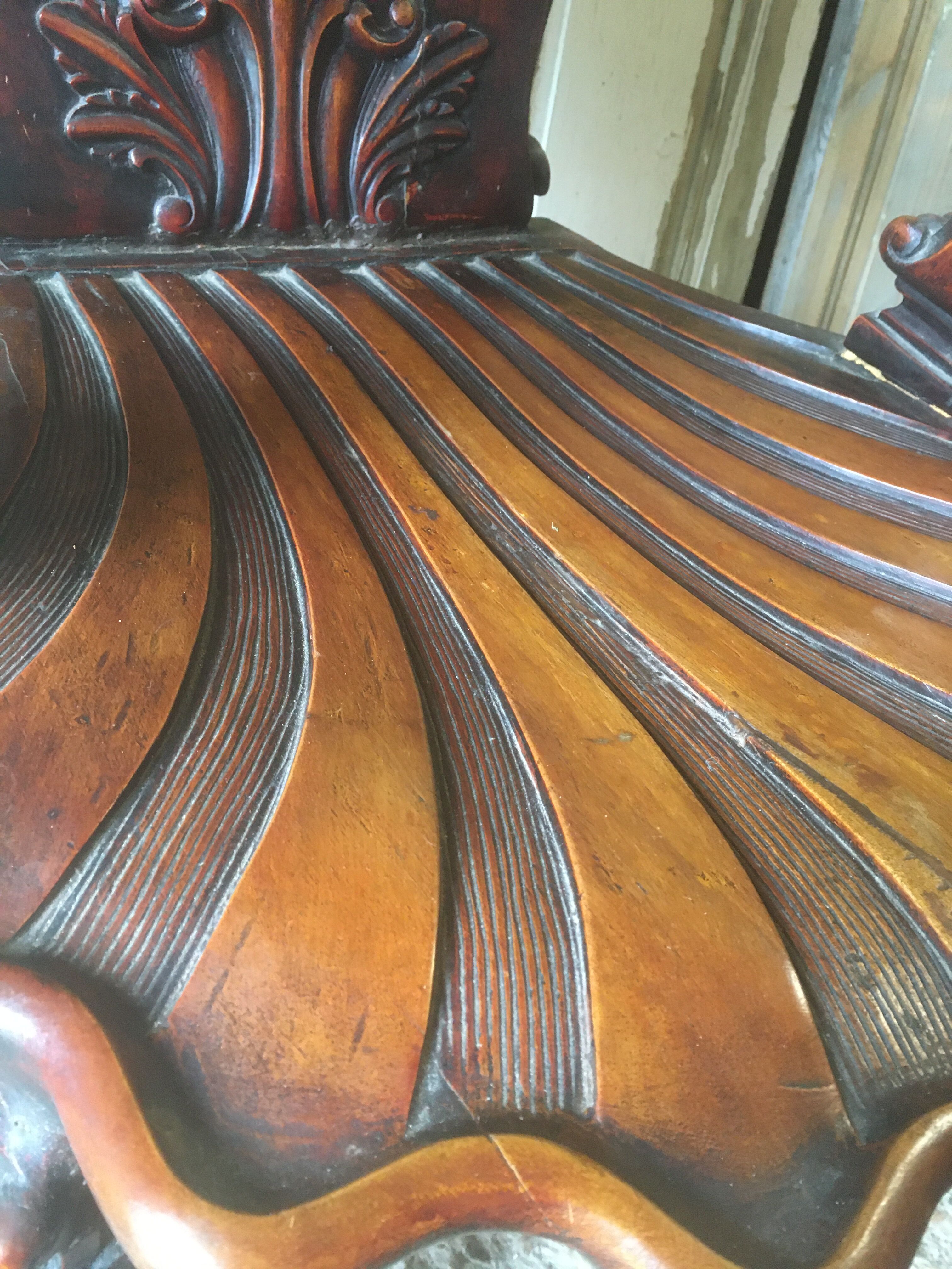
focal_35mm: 29
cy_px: 634
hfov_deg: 48.2
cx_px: 476
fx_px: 1063
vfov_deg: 61.7
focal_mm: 4.15
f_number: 2.2
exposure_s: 1/25
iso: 200
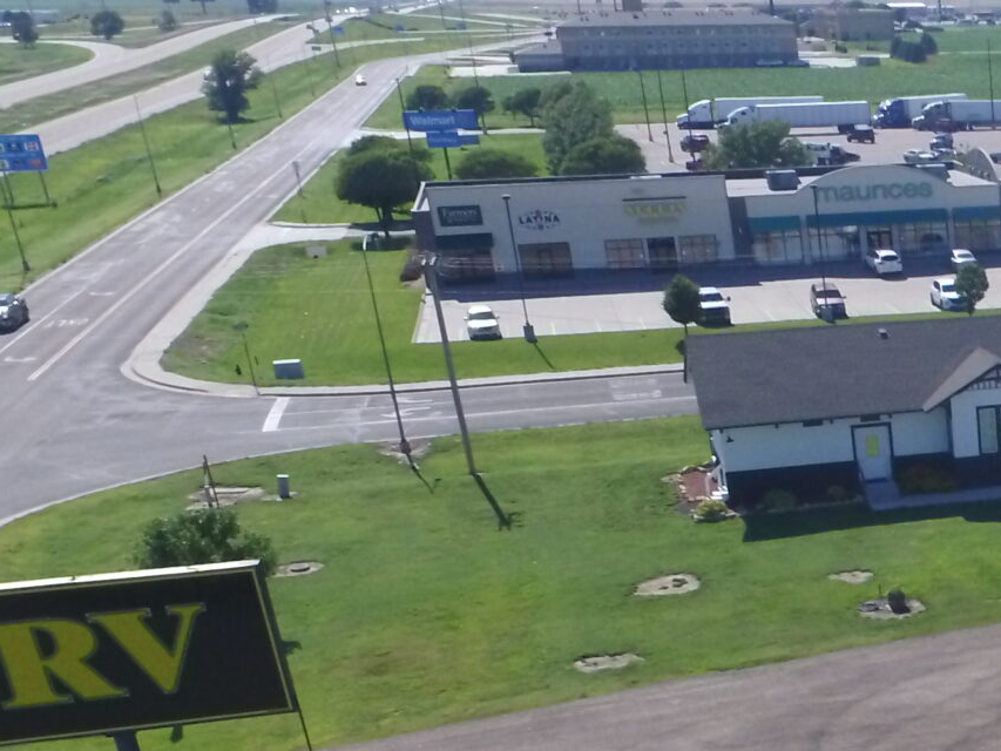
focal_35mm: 60
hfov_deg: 27.3
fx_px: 1735
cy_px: 798
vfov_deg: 23.1
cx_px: 1279
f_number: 2.8
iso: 400
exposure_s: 1/4000
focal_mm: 3.61
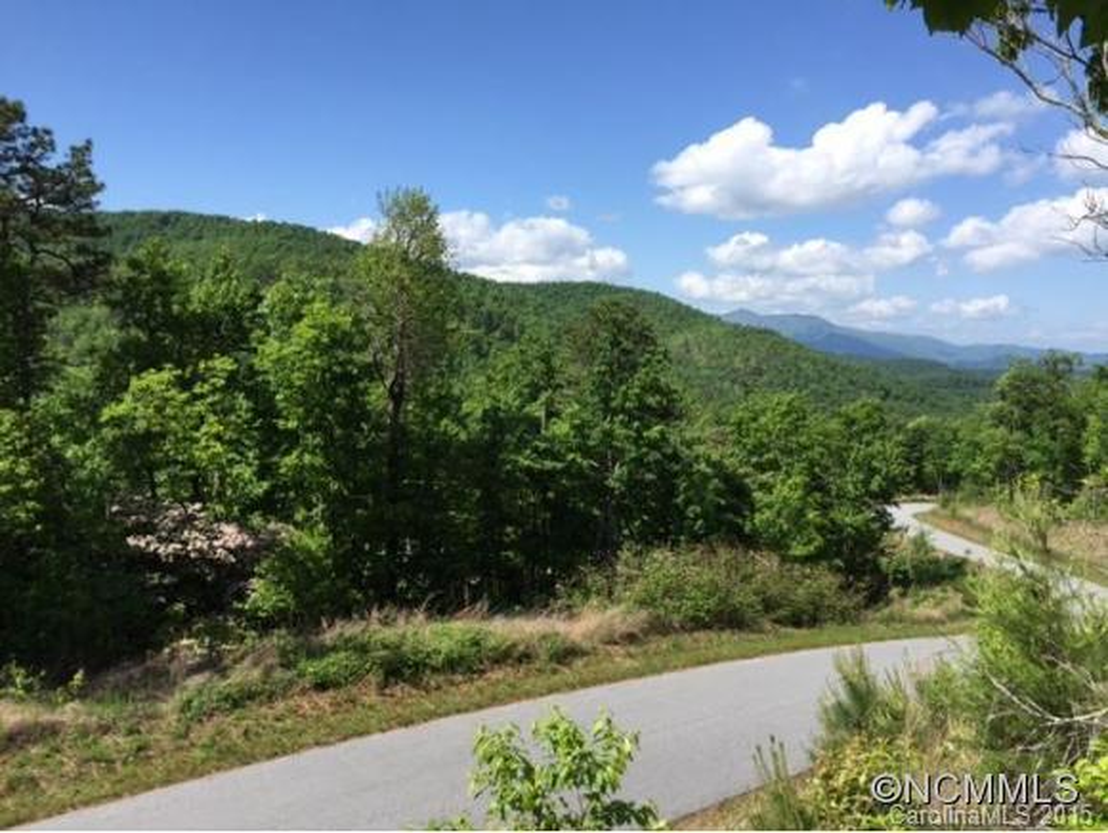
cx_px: 554
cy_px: 416
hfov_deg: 61.6
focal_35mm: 29
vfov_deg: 48.3
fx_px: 929
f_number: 2.2
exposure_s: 1/1464
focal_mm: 4.15
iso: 32
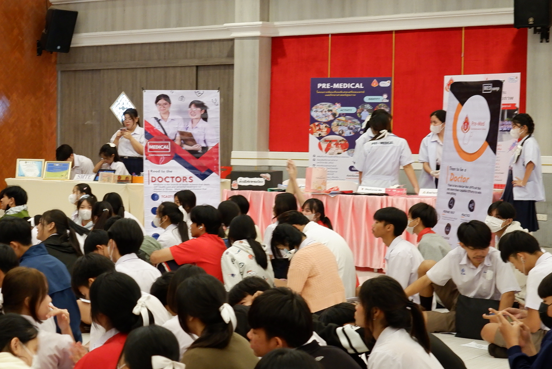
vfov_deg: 18.2
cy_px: 179
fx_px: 1151
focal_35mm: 75
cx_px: -8
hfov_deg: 25.6
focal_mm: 23
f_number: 4
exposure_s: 1/34
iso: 1000
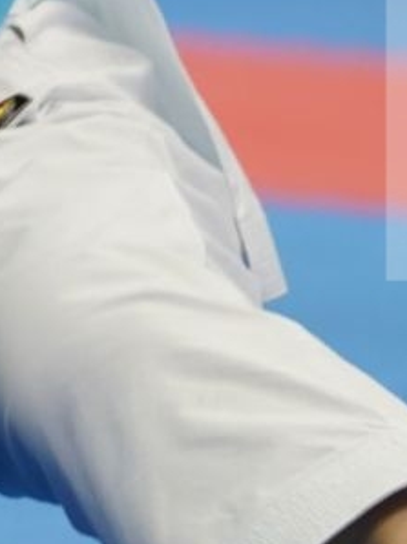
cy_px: 115
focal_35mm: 1162
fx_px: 18243
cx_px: -62
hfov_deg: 1.3
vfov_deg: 1.7
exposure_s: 1/500
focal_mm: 200
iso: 1000
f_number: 2.8
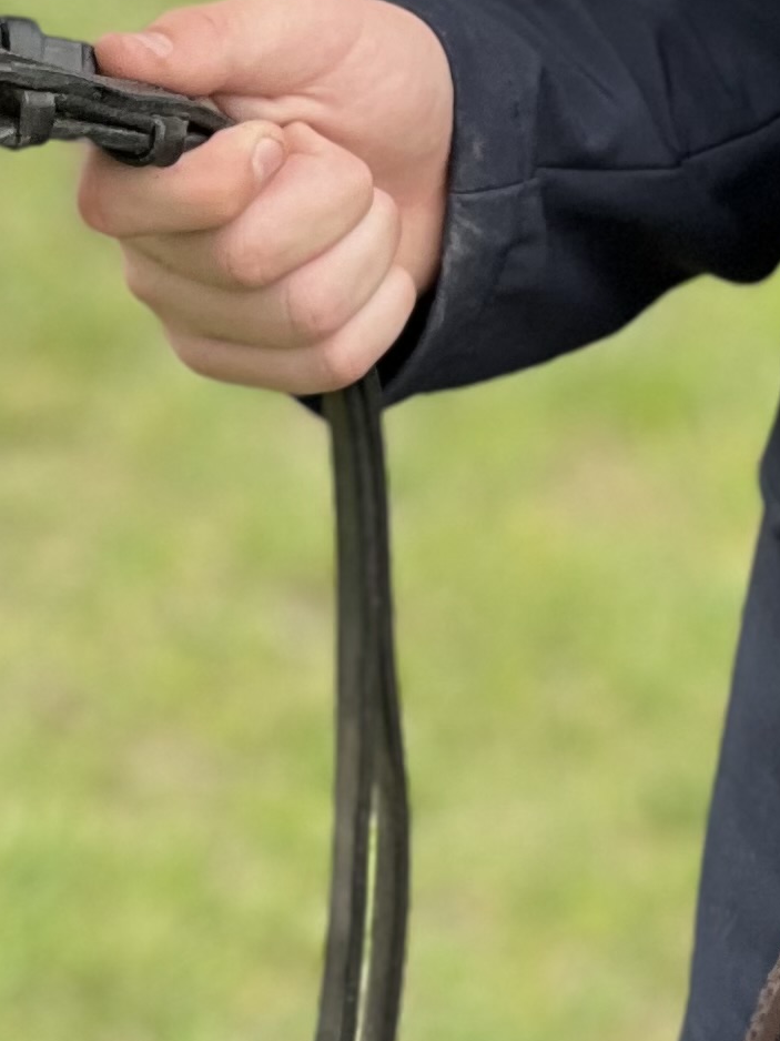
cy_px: -1011
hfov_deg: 4.5
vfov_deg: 5.9
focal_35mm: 331
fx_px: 9949
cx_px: 377
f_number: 2.8
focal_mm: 9
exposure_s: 1/121
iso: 50
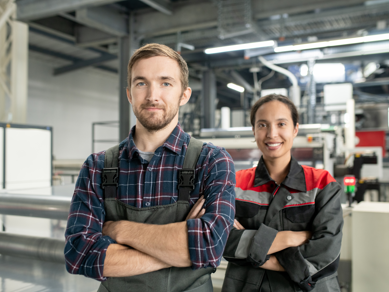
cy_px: 146
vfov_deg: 37.7
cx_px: 200
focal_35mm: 38
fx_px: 427
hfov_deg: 49.0
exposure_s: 1/100
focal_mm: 35
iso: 800
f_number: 2.8
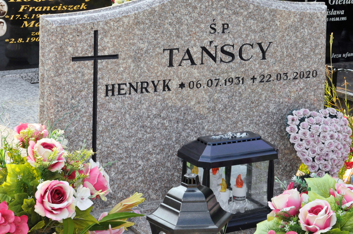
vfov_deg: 16.2
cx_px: 197
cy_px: 110
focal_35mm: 84
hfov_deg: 24.2
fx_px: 823
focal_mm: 48
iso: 800
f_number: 11
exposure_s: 1/200
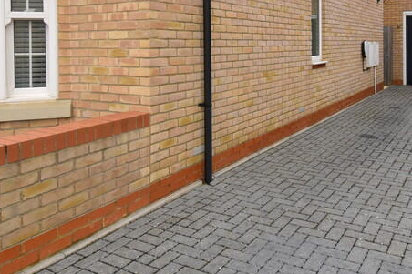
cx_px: 252
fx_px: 389
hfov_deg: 55.3
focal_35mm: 34
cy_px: 51
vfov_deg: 37.4
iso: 200
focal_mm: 10
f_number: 8
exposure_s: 1/250
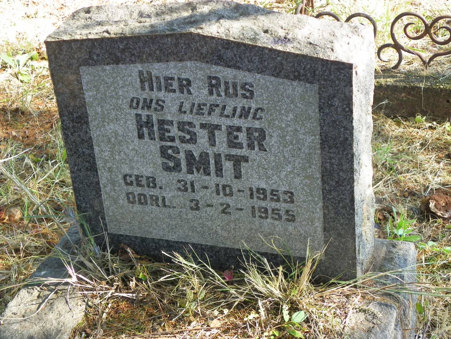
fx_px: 951
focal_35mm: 73
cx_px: 226
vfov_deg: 20.2
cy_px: 170
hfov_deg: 26.7
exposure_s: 1/60
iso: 64
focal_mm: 13
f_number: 3.5
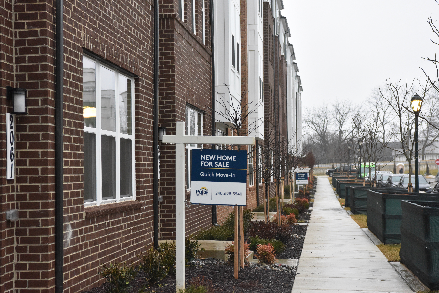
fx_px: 854
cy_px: 146
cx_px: 220
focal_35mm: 70
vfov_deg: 19.5
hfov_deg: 28.8
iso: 3200
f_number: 5.6
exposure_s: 1/200
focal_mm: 70
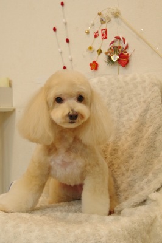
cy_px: 122
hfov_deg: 23.7
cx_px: 81
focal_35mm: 57
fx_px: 385
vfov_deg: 35.1
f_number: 7.1
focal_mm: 38
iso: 3200
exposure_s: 1/60
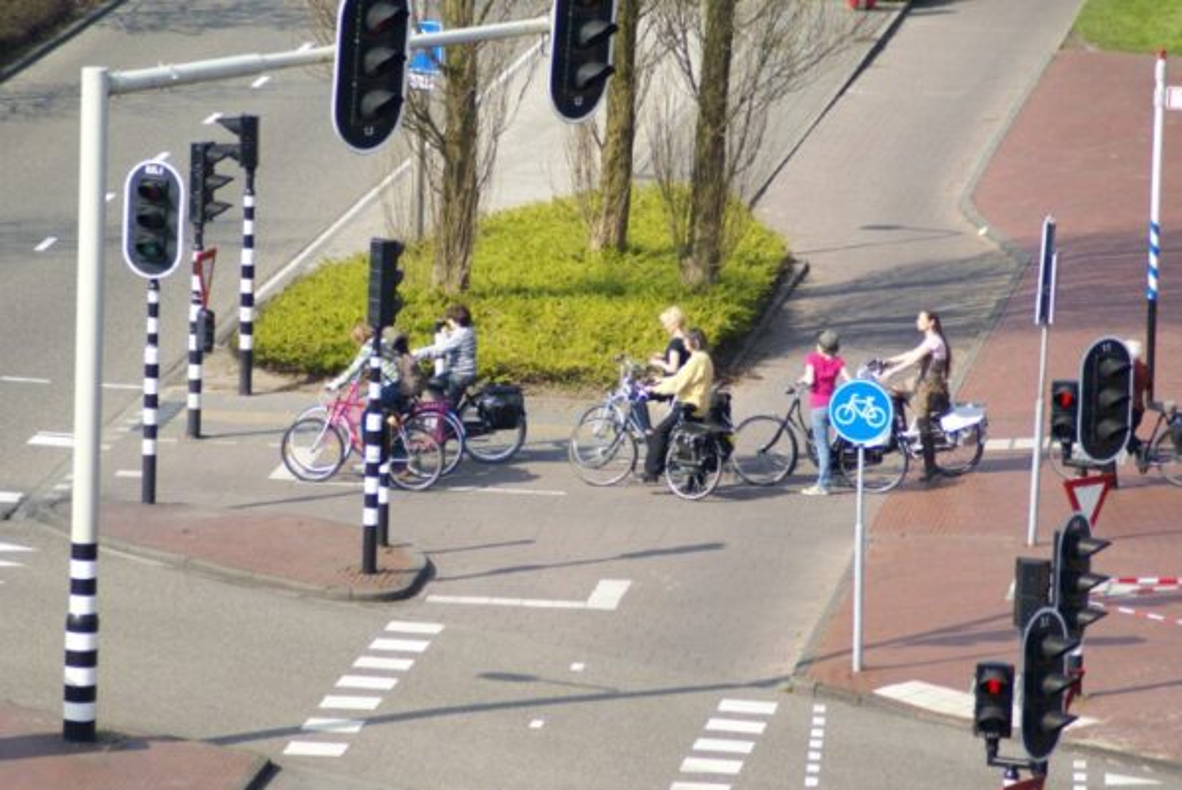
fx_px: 8871
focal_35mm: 270
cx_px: 591
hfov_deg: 7.6
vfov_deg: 5.1
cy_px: 395
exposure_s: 1/320
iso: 100
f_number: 5.6
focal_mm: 180
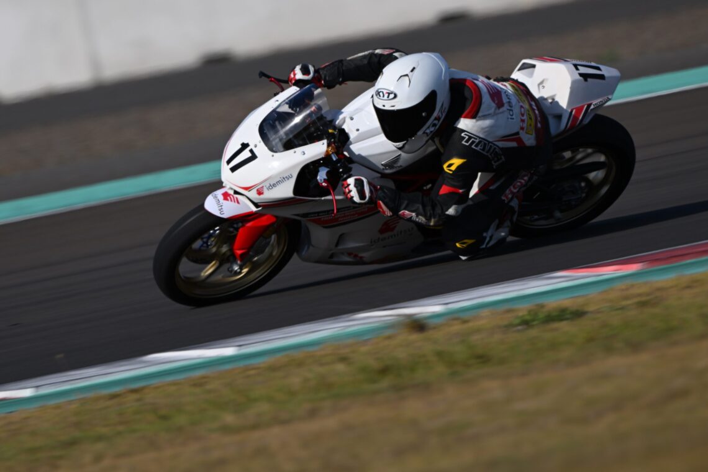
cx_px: 354
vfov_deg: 1.5
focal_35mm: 900
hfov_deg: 2.3
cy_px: 236
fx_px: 17699
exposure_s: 1/800
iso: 64
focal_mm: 600
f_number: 5.6
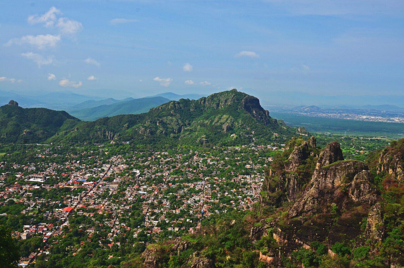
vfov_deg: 36.7
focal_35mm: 36
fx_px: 403
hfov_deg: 53.2
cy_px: 134
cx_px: 202
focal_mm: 24
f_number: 11
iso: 200
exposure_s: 1/100
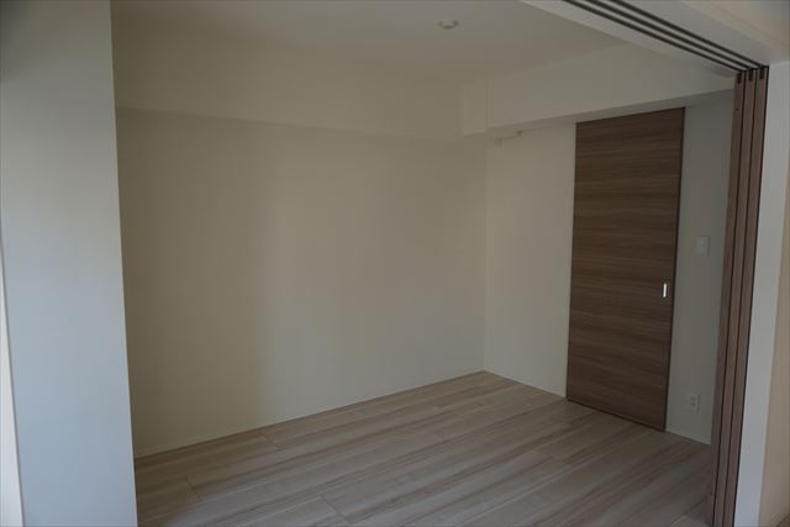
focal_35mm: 24
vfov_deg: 53.2
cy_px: 264
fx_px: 527
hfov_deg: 73.7
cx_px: 395
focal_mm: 16
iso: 320
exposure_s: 1/160
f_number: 4
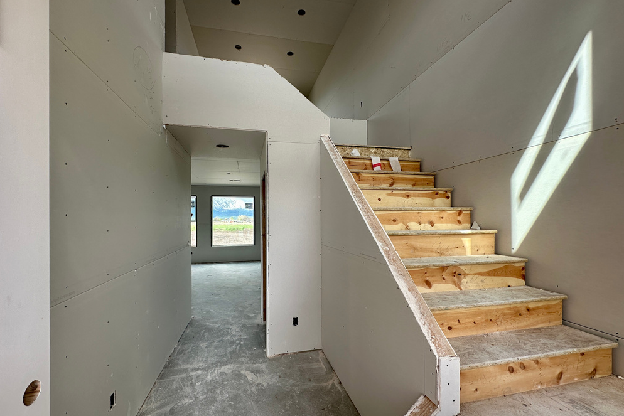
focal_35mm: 15
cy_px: 220
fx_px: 260
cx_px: 305
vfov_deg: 77.3
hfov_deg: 100.4
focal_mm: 2.22
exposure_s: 1/203
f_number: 2.2
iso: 40
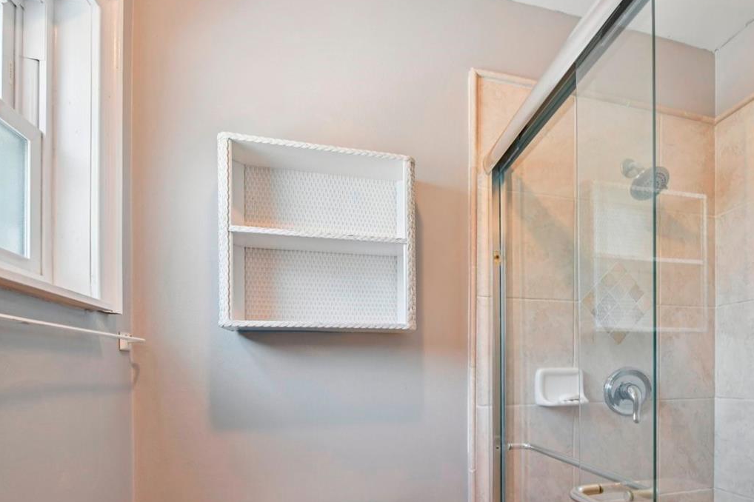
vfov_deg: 54.2
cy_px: 384
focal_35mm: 22
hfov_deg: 75.9
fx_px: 461
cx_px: 507
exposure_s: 1/20
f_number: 8
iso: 400
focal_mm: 14
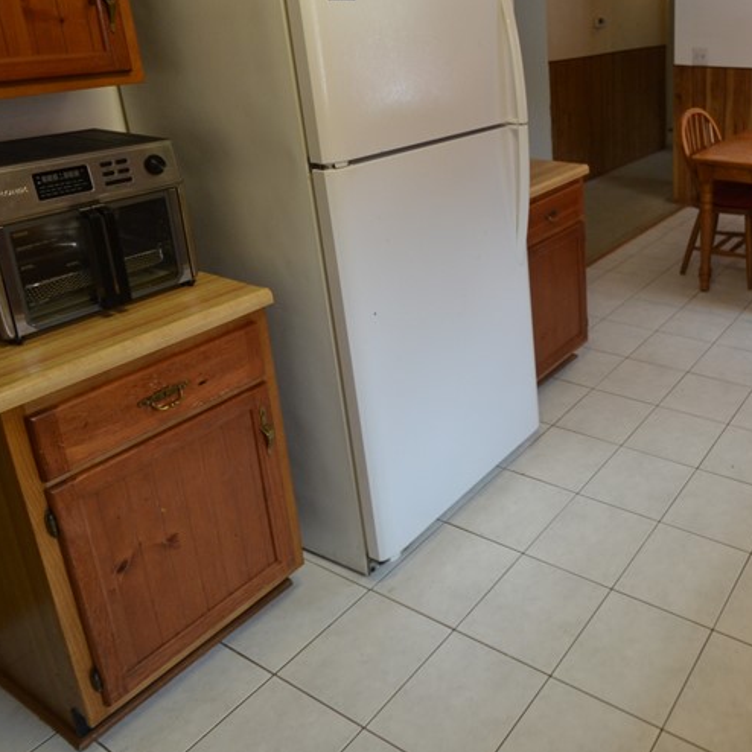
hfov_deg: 51.9
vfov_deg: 55.1
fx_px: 688
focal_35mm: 28
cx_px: 647
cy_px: 206
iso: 400
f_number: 3.5
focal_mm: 10
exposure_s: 1/60
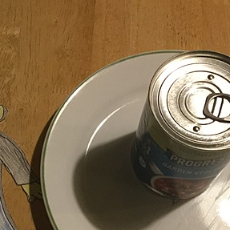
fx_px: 459
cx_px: 80
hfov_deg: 28.0
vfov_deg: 27.6
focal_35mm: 61
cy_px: 182
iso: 200
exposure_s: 1/24
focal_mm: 3.3
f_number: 2.4
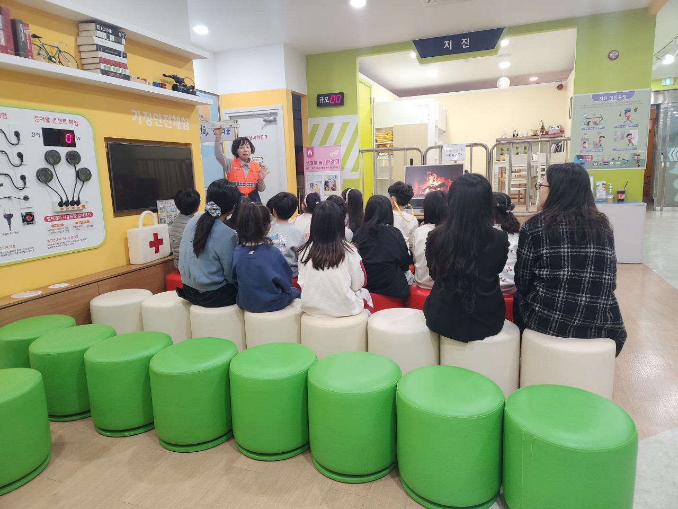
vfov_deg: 58.9
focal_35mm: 23
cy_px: 254
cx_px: 339
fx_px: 450
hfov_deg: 73.9
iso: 250
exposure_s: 1/120
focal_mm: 5.4
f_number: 1.8
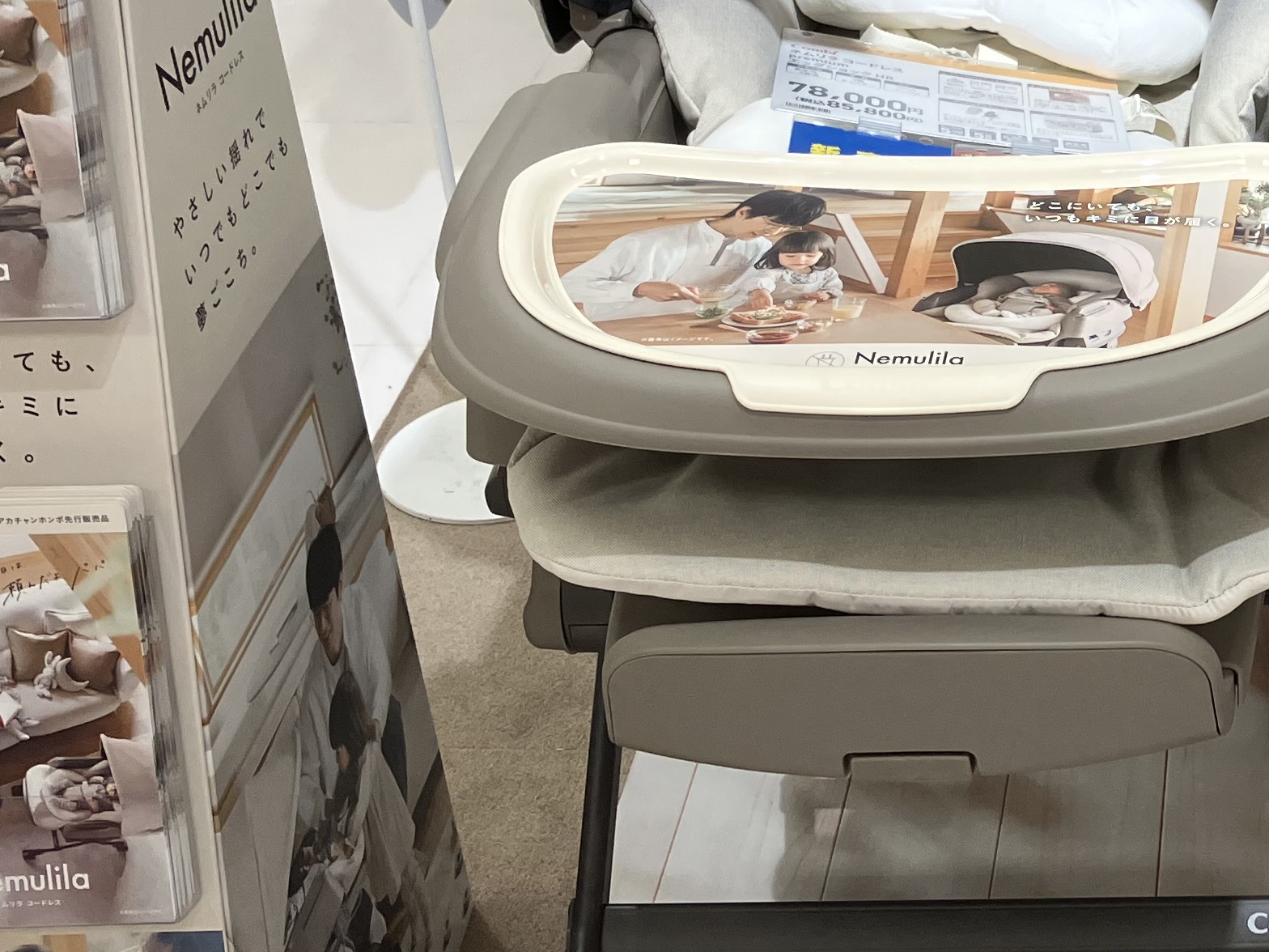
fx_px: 2639
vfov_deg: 20.4
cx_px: 1360
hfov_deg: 25.3
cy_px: 304
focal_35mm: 72
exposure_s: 1/100
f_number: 1.8
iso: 50
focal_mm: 3.99
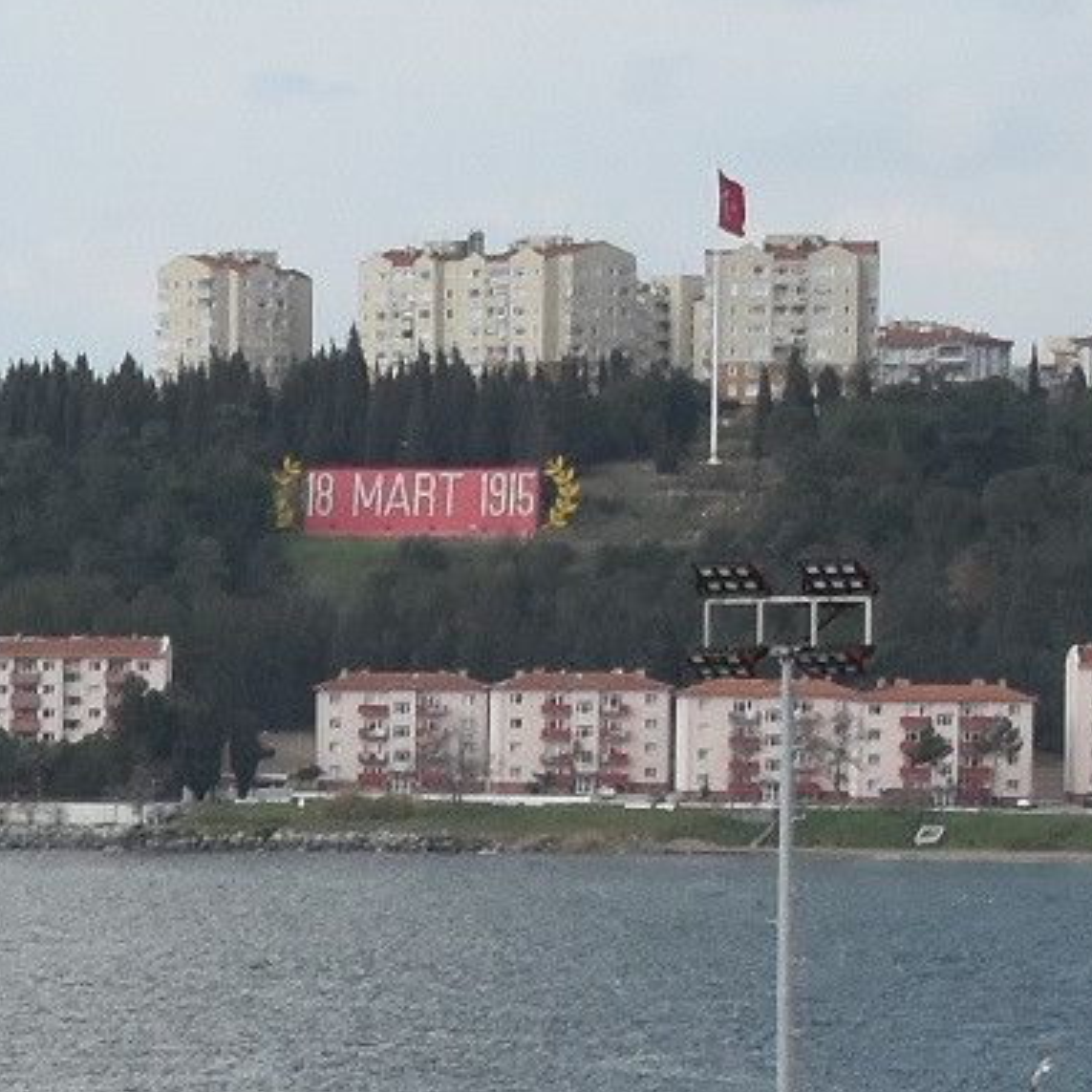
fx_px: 10029
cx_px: -1218
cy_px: 2147
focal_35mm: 281
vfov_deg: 6.1
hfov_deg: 6.0
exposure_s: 1/400
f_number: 10
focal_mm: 28
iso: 500
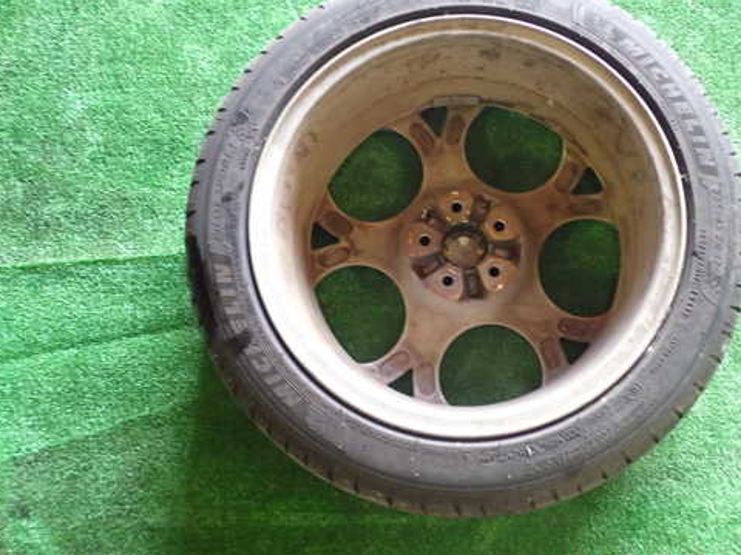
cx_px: 440
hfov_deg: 41.9
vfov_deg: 32.2
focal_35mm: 45
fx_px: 963
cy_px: 245
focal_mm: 6.37
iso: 640
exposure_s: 1/40
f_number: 2.5
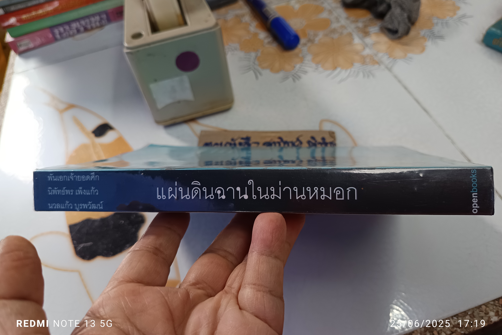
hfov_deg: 71.5
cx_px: 251
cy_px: 154
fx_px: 349
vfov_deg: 51.2
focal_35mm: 25
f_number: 1.7
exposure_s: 1/50
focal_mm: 5.31
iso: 391
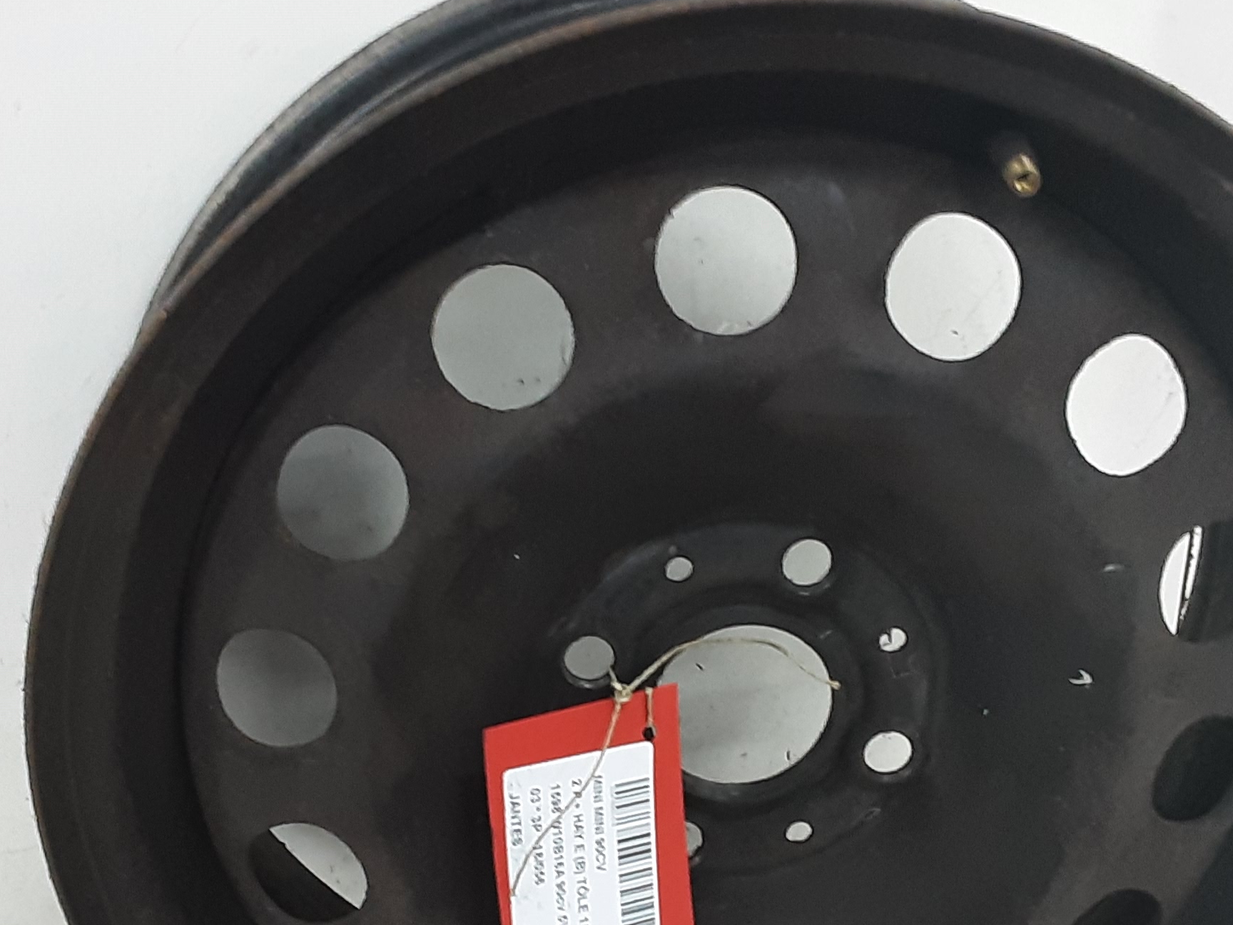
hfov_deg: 37.5
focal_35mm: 51
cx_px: 576
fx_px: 1817
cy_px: 680
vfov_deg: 28.2
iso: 160
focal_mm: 2.91
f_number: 1.9
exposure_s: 1/25
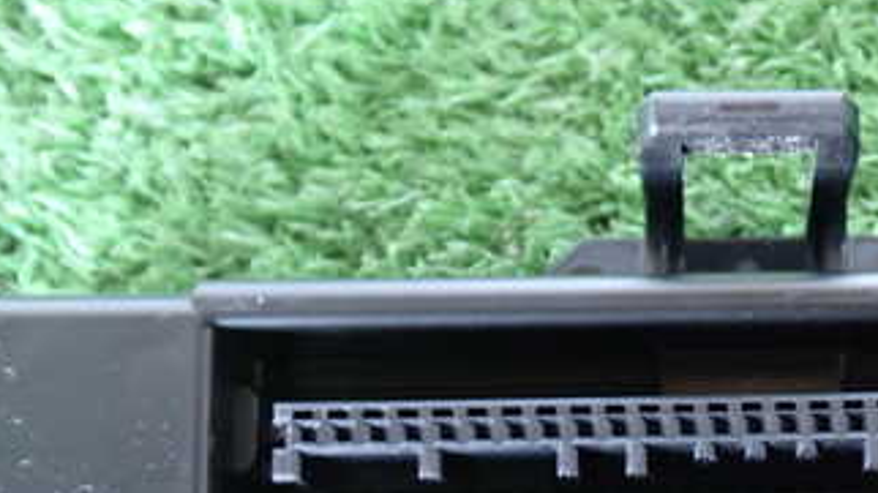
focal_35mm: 73
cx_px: 807
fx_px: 1699
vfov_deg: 16.2
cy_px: 488
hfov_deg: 27.8
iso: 800
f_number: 2.5
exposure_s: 1/13
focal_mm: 6.37
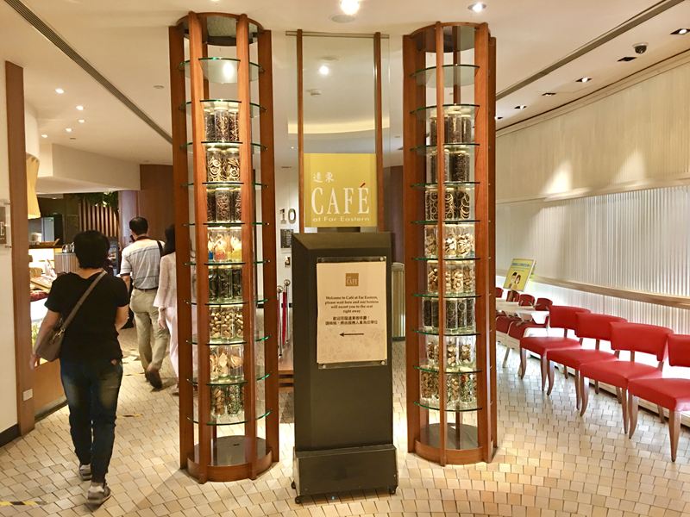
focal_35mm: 29
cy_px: 258
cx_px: 345
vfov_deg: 48.2
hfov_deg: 61.7
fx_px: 578
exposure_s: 1/10
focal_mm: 4.15
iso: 100
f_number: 2.2
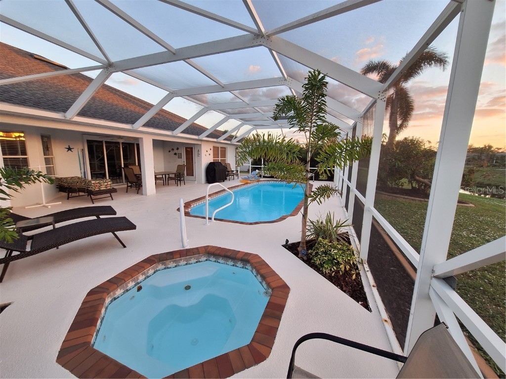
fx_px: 190
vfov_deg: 89.9
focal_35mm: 13
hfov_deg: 106.2
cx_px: 253
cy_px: 190
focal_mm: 1.74
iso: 50
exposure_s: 1/40
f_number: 2.2
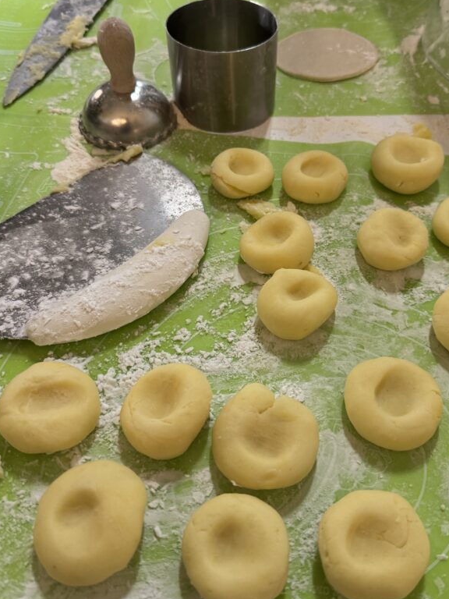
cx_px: 257
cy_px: 278
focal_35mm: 32
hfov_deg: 44.0
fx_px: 553
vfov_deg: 56.8
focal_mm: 6.76
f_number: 1.78
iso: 320
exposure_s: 1/60
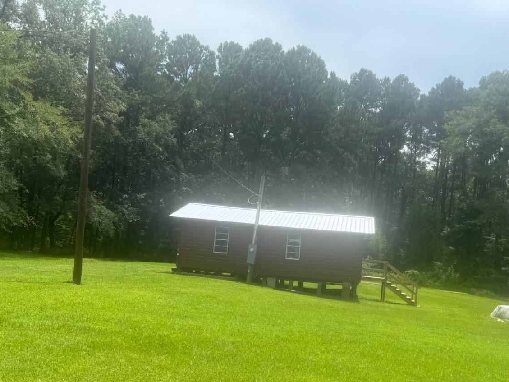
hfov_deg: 53.3
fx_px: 500
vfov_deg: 41.1
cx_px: 319
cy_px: 264
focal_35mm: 34
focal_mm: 6.76
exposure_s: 1/2833
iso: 80
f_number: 1.78
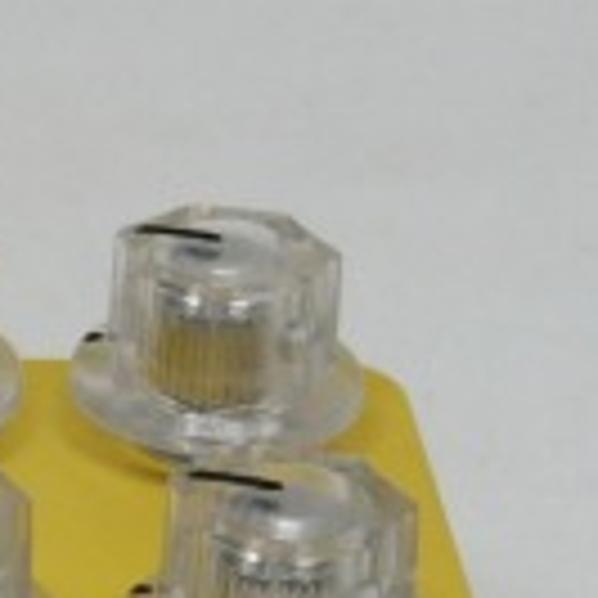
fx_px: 4339
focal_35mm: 222
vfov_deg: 7.8
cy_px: 647
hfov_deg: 7.7
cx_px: -427
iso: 100
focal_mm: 9.3
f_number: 4.7
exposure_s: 1/125
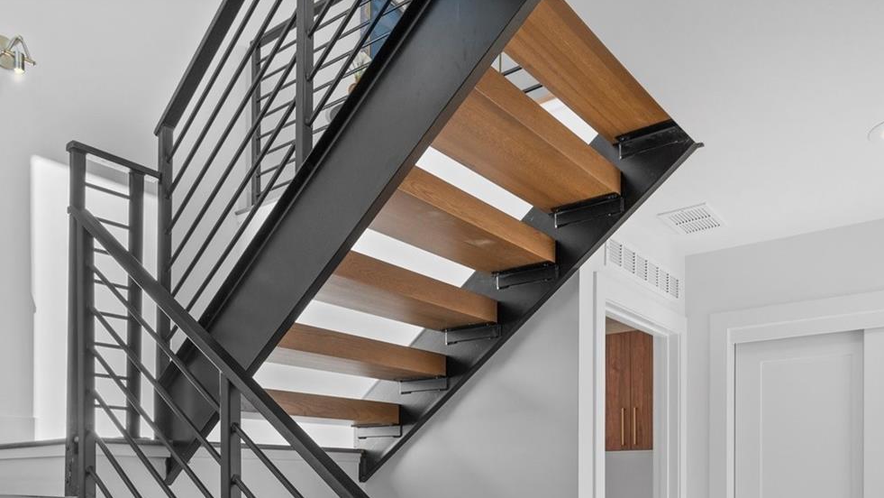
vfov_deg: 37.2
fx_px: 680
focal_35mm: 29
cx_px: 461
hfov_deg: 66.0
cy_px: 461
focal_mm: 17
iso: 400
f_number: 8
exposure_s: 1/50
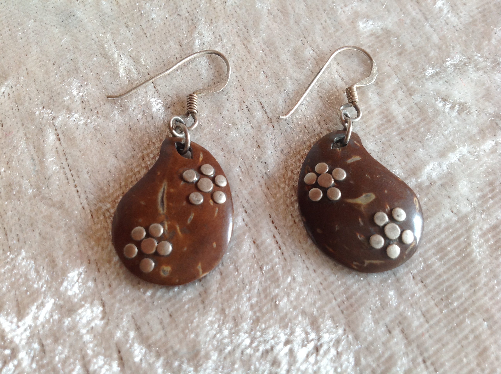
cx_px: 250
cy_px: 187
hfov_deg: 52.7
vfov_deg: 40.6
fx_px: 506
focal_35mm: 35
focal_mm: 4.28
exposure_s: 1/30
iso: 50
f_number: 2.4
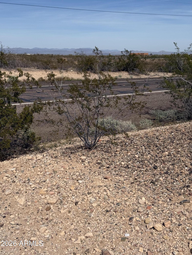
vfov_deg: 39.7
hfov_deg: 30.3
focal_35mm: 48
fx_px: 355
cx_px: 96
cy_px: 128
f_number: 1.78
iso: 80
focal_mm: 6.76
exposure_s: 1/11364
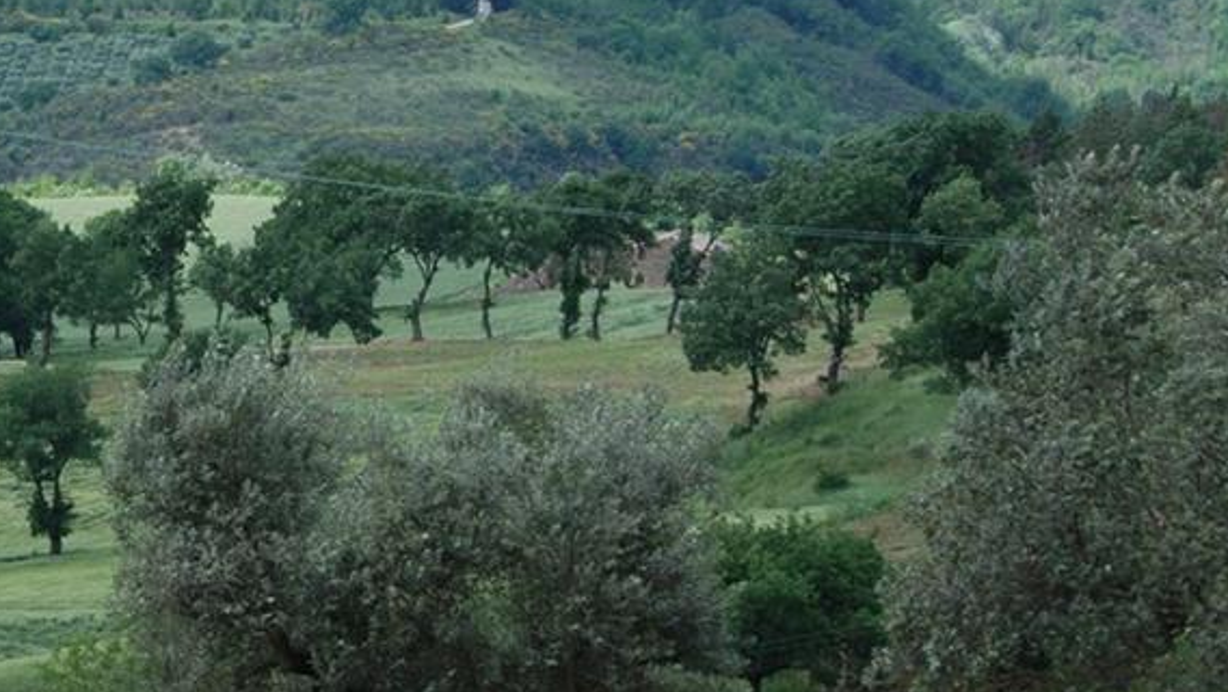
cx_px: 24
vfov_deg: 5.0
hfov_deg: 8.8
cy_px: 231
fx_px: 7931
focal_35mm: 243
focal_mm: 55
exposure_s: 1/200
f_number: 7.1
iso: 100
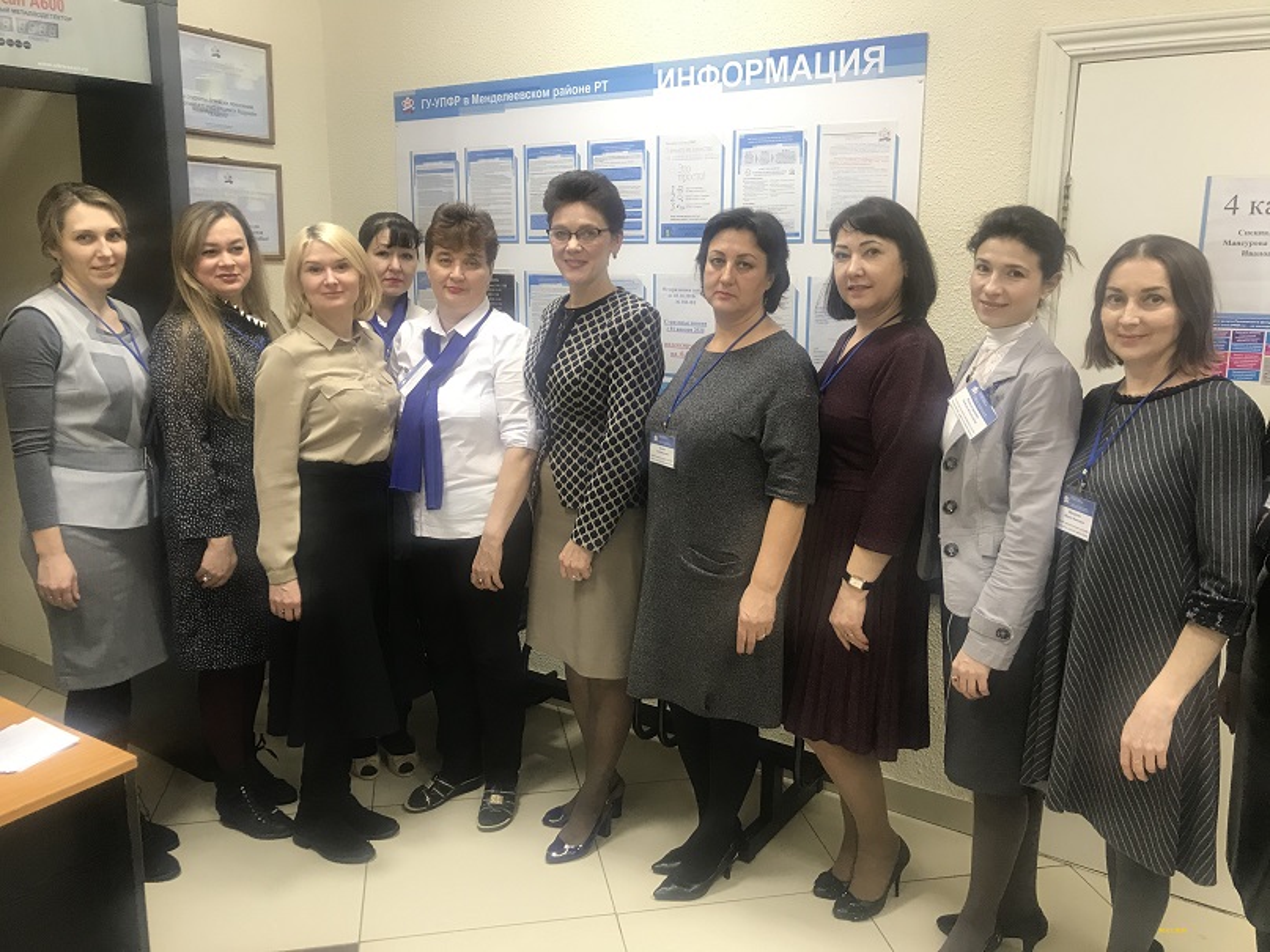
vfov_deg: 49.7
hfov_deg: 63.5
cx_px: 635
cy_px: 476
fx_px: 1027
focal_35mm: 28
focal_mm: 3.99
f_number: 1.8
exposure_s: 1/20
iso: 40
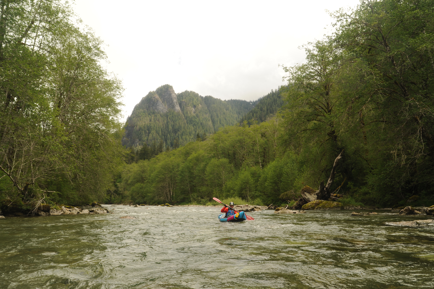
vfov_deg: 46.3
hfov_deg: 65.5
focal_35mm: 28
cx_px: 217
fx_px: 337
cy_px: 144
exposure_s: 1/400
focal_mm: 28
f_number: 9
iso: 320
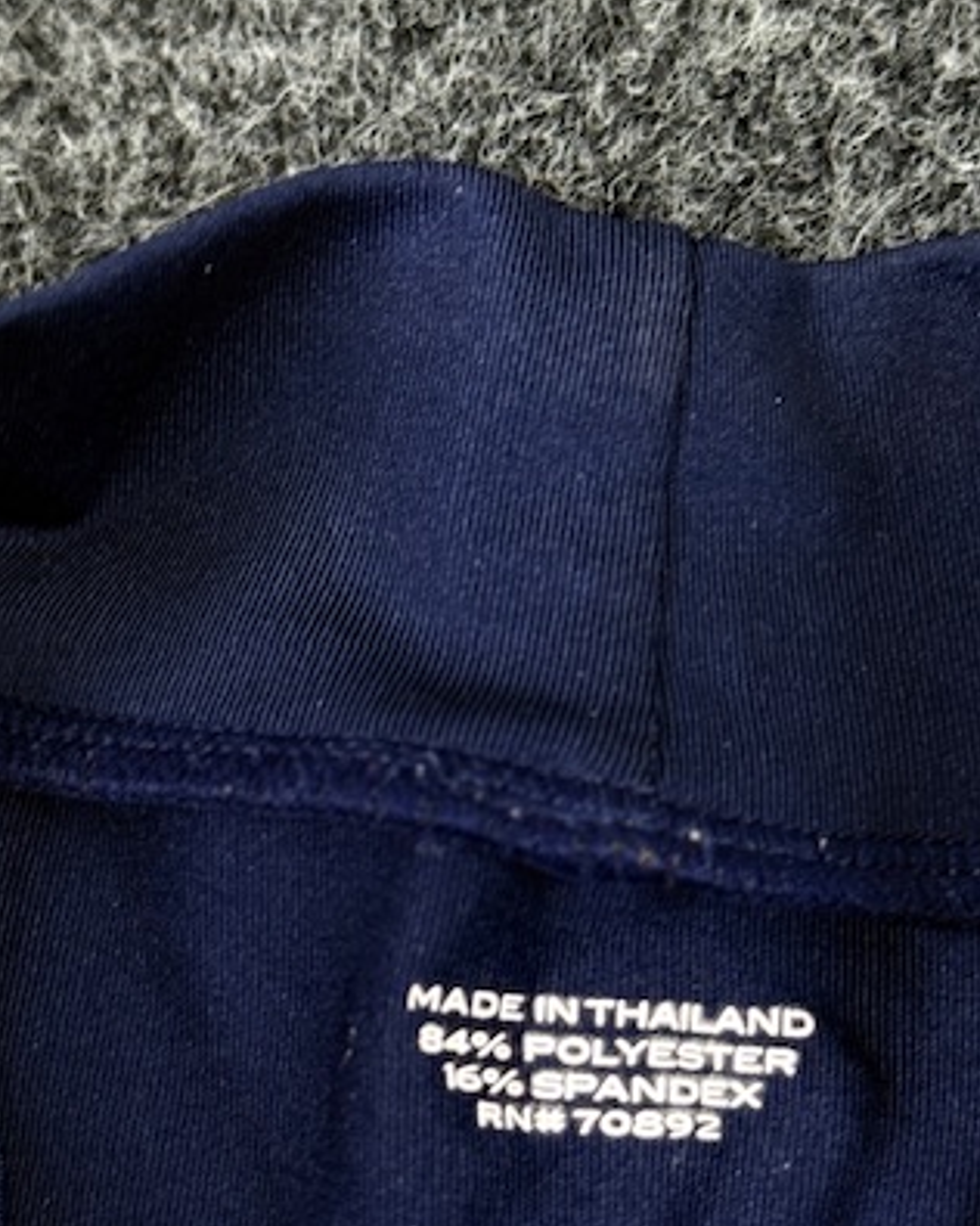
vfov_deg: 25.0
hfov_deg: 20.2
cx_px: 515
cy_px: 770
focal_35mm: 76
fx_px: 2755
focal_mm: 6.76
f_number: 1.78
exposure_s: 1/50
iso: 160
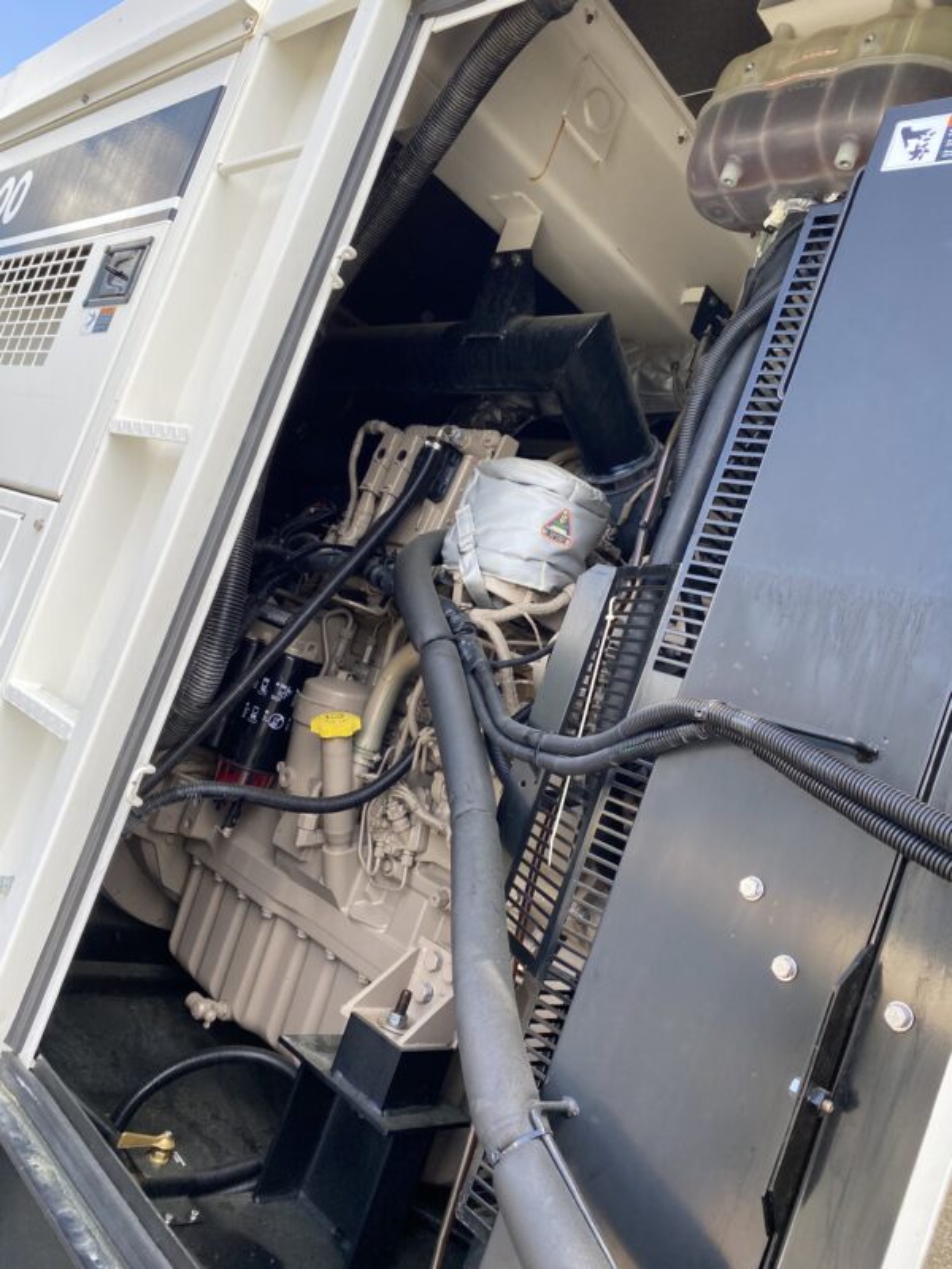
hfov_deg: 53.1
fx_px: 953
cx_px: 476
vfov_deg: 67.3
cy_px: 634
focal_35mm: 26
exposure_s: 1/424
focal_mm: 4.25
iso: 32
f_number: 1.8
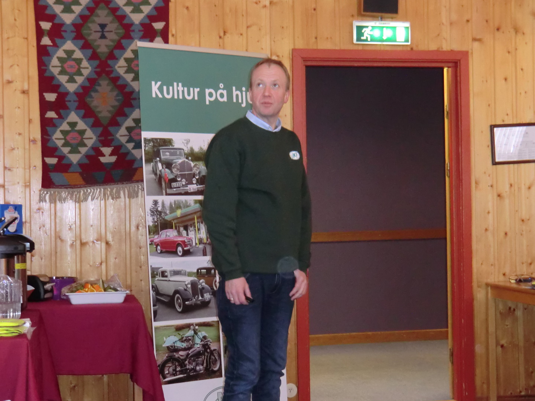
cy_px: 200
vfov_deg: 22.6
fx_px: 1005
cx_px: 268
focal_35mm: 65
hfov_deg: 29.8
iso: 800
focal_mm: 11.6
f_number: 4.4
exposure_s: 1/25
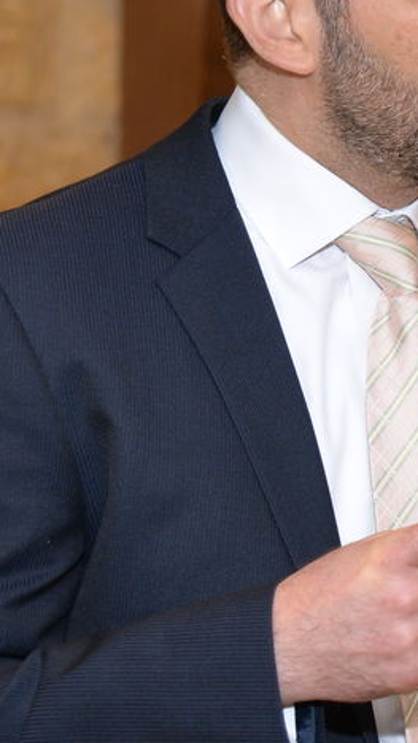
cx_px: 804
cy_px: 202
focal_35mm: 182
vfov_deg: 11.8
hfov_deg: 6.5
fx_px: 3583
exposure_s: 1/160
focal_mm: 58
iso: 800
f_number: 4.5
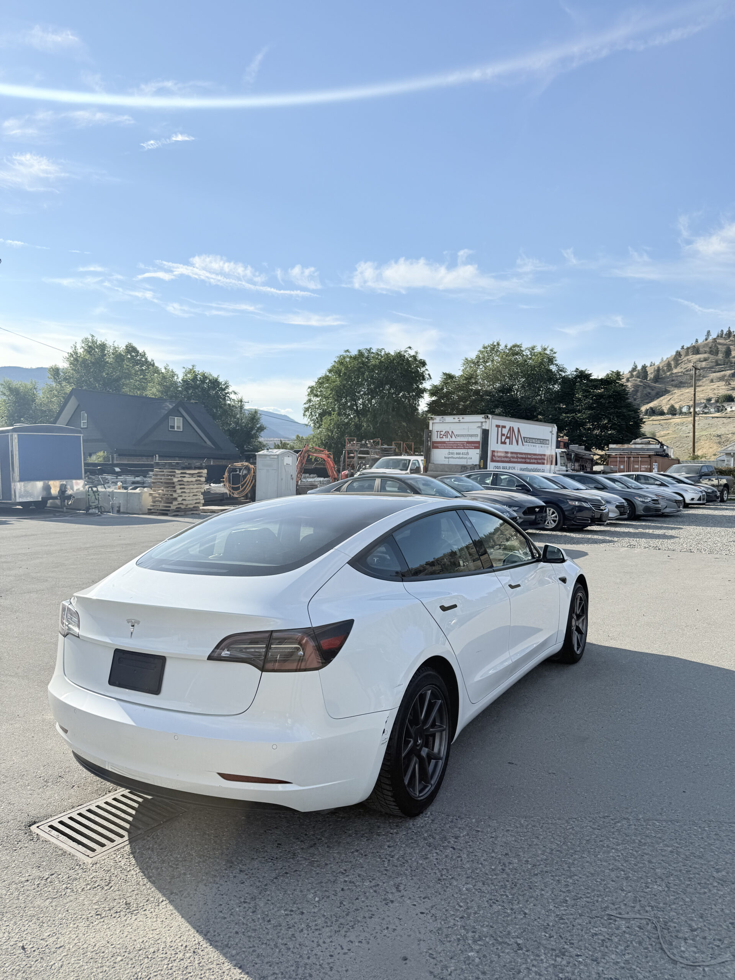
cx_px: 368
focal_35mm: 24
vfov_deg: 71.6
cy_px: 490
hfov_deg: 56.8
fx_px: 679
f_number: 1.78
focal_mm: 6.76
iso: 80
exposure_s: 1/6711
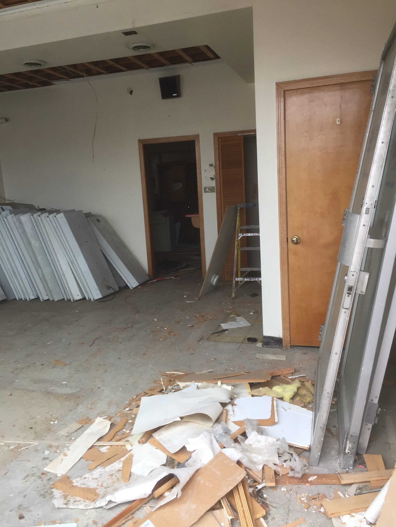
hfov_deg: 48.2
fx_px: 442
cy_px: 264
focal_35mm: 29
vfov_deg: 61.7
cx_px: 198
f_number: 2.2
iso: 32
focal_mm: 4.15
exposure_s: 1/40
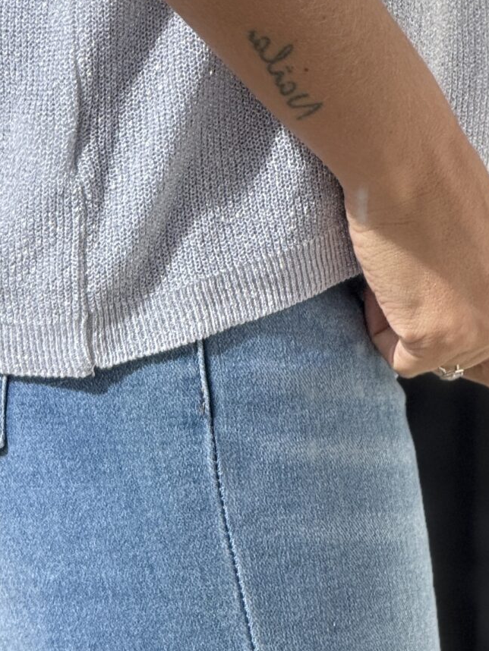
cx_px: 96
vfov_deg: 5.5
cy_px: -240
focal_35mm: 358
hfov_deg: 4.2
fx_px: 6740
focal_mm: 15.66
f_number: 2.8
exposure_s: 1/1730
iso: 50
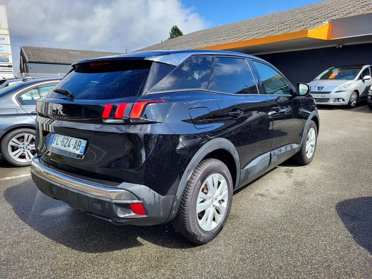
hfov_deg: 67.3
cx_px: 186
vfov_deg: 53.1
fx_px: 279
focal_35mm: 26
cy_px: 140
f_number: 1.8
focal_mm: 5.4
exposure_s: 1/1148
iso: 40
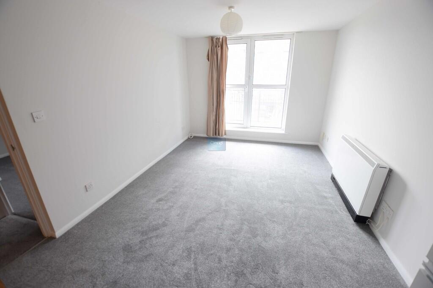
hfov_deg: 100.4
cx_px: 216
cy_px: 144
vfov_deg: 77.3
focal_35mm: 15
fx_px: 180
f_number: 4
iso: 400
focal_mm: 10
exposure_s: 1/80
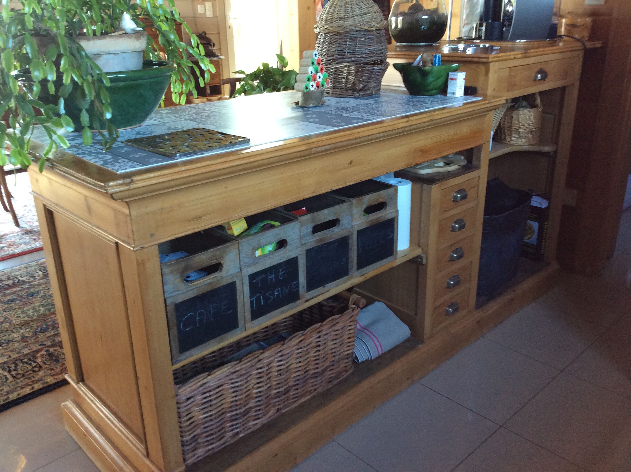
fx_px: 582
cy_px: 236
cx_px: 316
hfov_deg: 56.9
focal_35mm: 32
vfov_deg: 44.1
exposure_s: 1/25
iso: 100
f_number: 2.4
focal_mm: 3.3
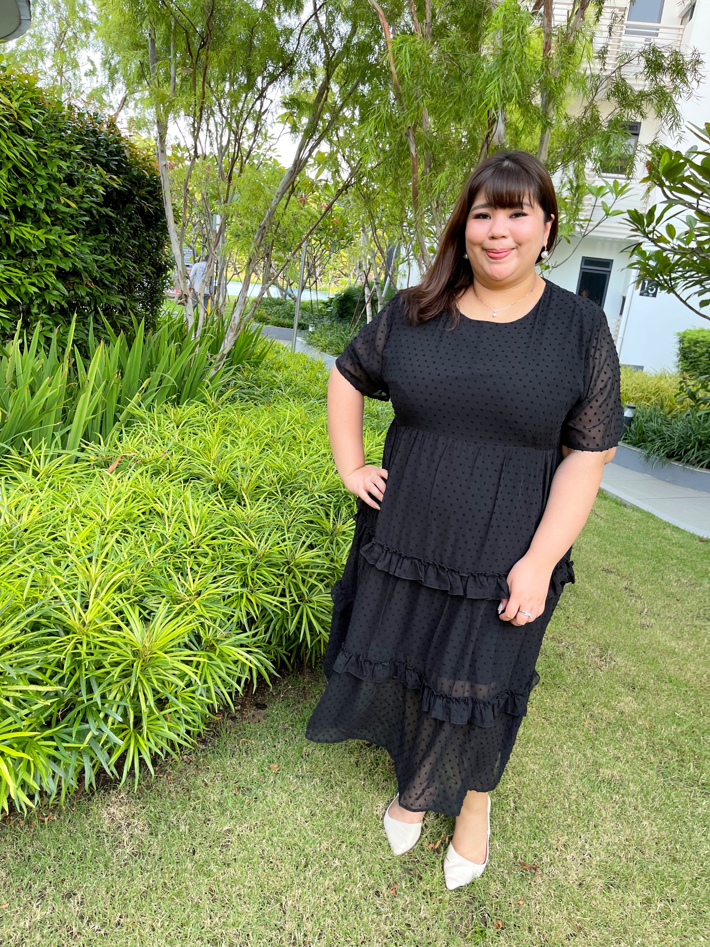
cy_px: 474
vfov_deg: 67.3
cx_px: 355
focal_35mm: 26
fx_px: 711
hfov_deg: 53.1
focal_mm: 5.1
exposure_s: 1/121
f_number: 1.6
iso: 40
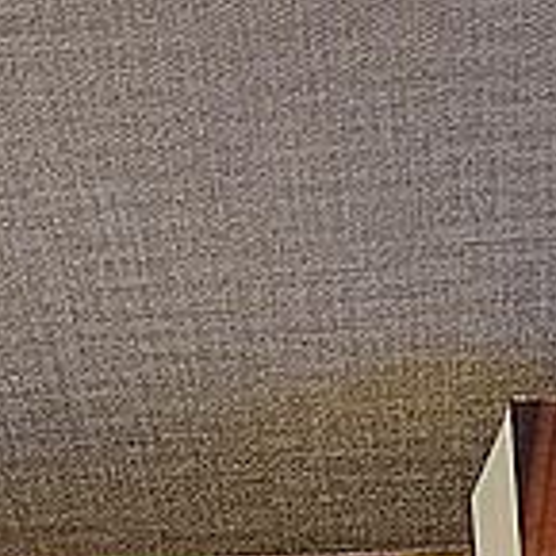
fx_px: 3071
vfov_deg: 10.0
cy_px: 892
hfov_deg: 10.3
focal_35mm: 169
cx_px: 92
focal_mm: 13.1
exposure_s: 1/40
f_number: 2.8
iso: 320
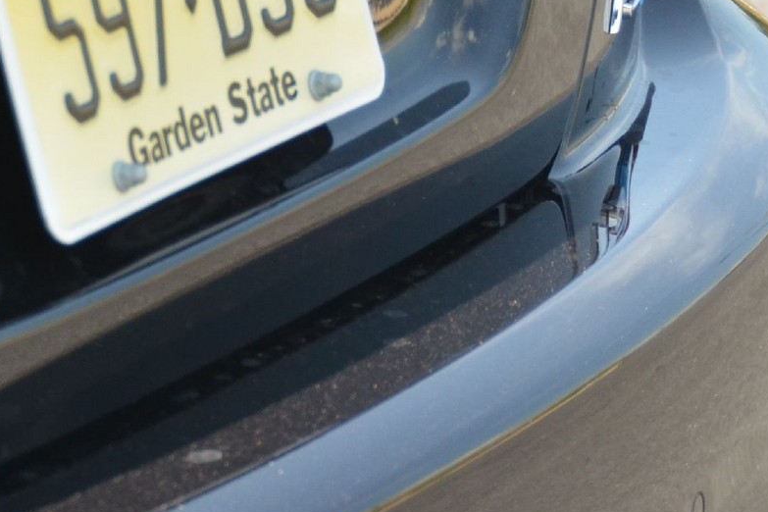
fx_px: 7649
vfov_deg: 3.8
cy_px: 51
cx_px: -79
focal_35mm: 359
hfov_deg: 5.7
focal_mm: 75
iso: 720
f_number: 5
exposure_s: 1/1000
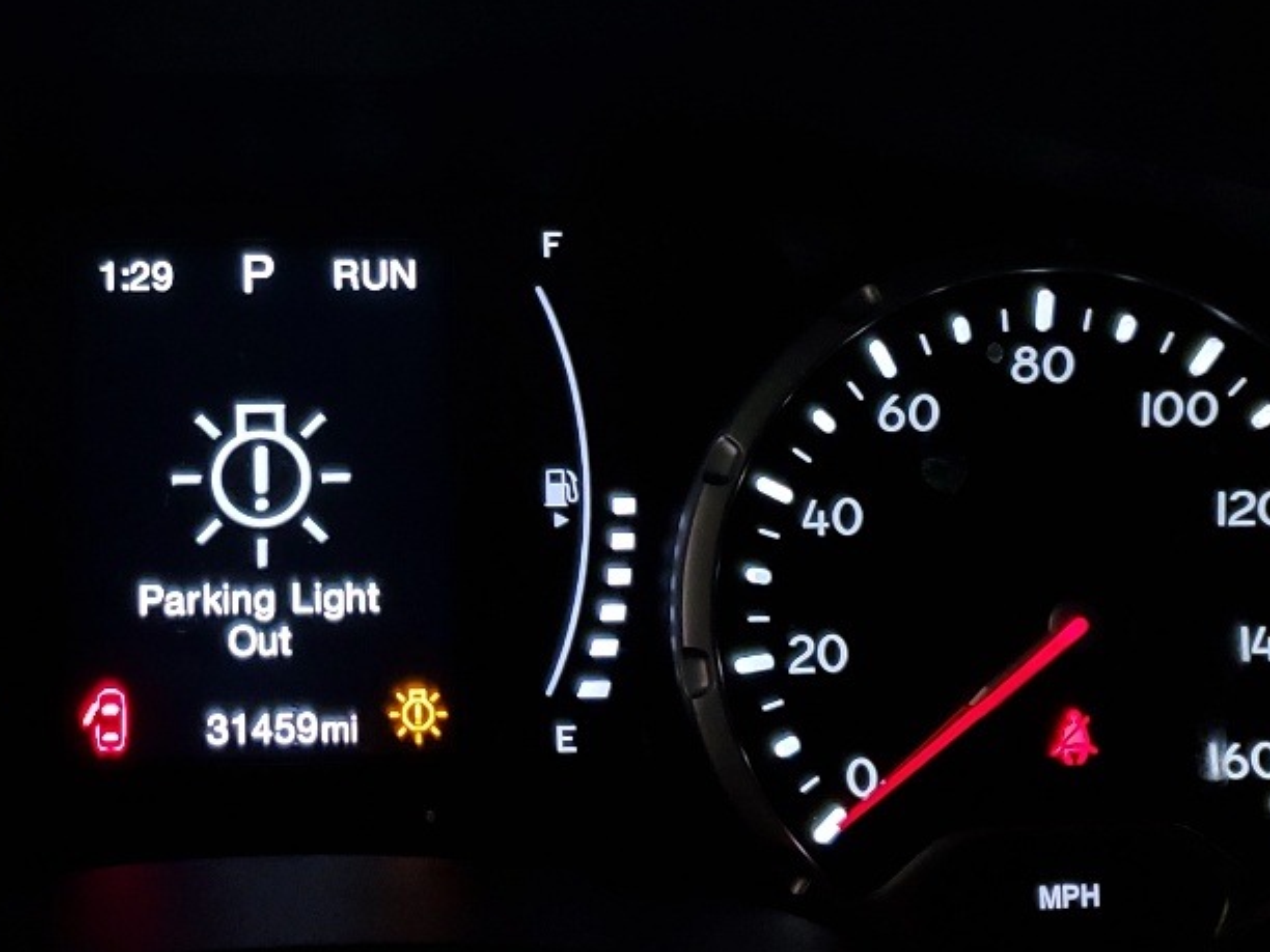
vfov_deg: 21.6
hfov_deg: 27.9
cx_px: 241
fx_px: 2495
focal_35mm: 68
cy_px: 371
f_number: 1.5
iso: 83
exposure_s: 1/60.2
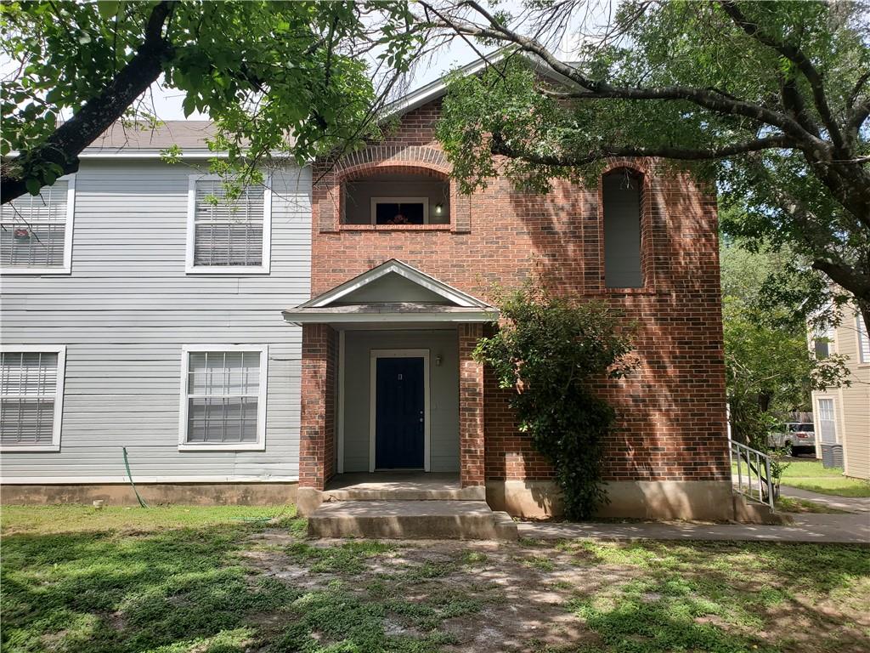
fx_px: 653
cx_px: 435
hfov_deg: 67.3
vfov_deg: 53.1
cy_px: 326
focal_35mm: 26
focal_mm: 4.3
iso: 50
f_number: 2.4
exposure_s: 1/924
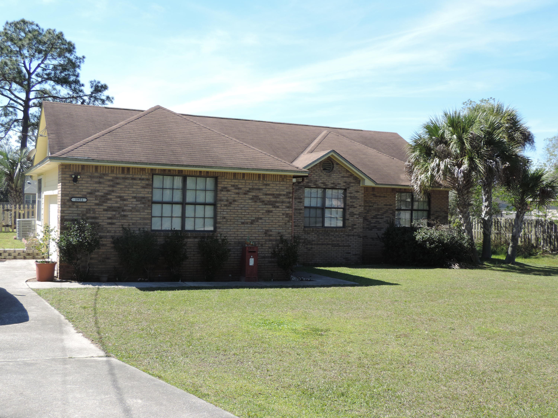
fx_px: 645
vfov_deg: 36.0
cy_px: 209
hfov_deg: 46.8
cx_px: 279
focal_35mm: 40
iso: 80
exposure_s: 1/400
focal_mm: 7.1
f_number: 3.3
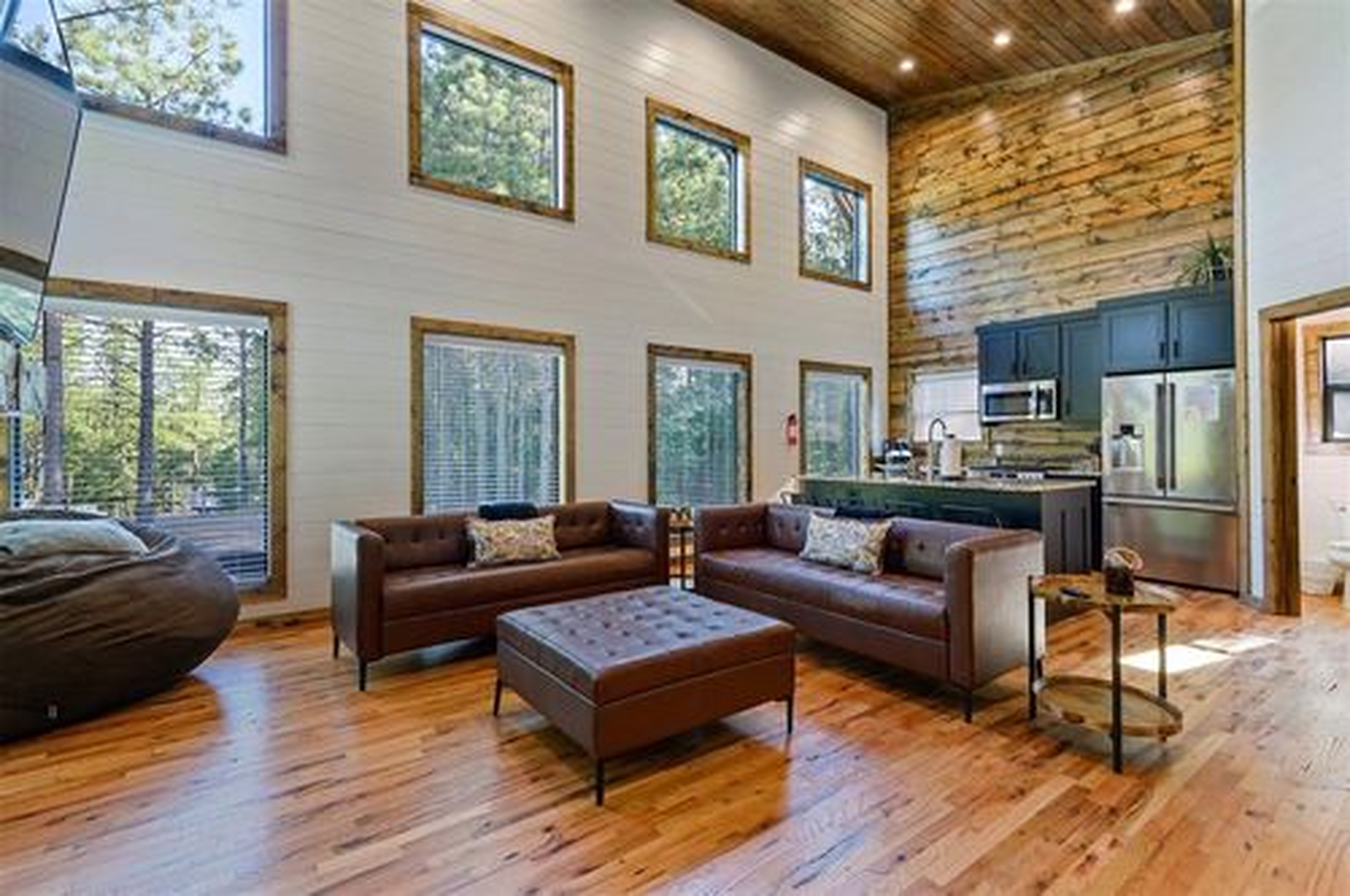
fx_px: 599
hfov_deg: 96.8
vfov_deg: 73.6
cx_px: 675
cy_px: 448
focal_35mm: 16
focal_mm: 16
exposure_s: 1/3
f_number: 7.1
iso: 400
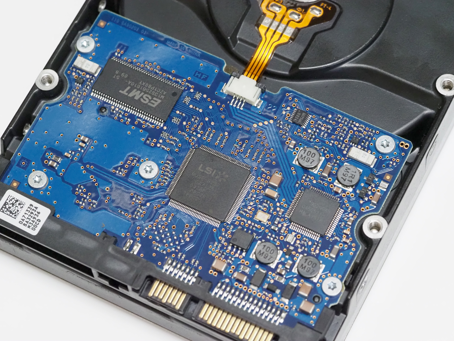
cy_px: 170
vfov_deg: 12.3
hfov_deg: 16.4
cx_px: 227
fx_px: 1574
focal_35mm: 120
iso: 6400
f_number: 5.6
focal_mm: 60
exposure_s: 1/80
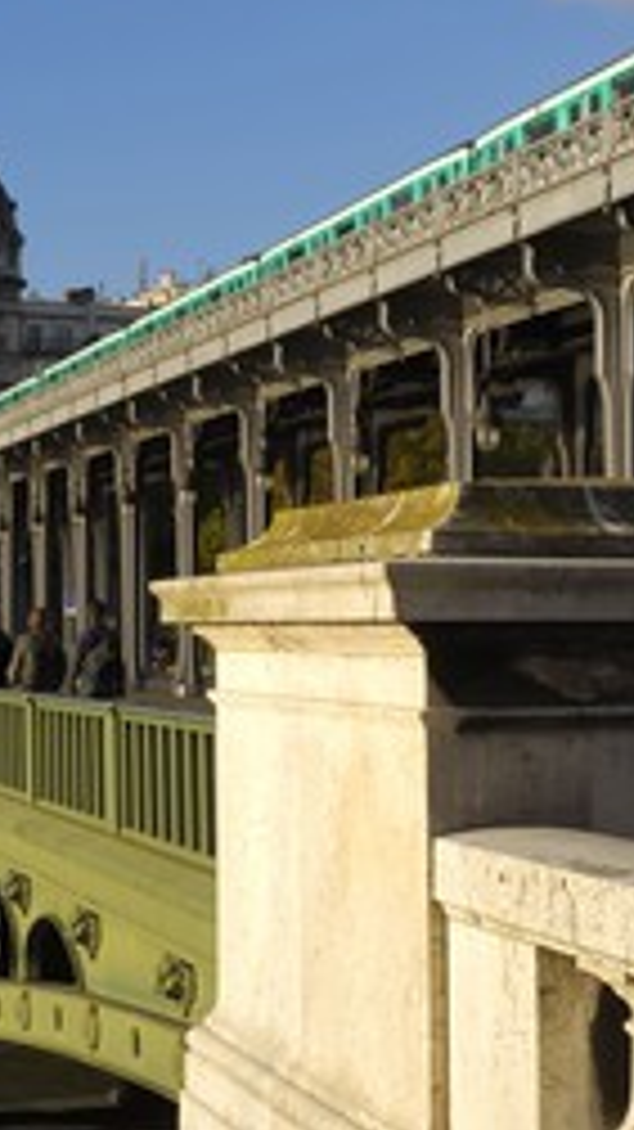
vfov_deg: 26.8
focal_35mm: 79
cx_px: 74
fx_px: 2363
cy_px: 509
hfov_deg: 15.1
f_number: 12
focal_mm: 30
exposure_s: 1/100
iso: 100
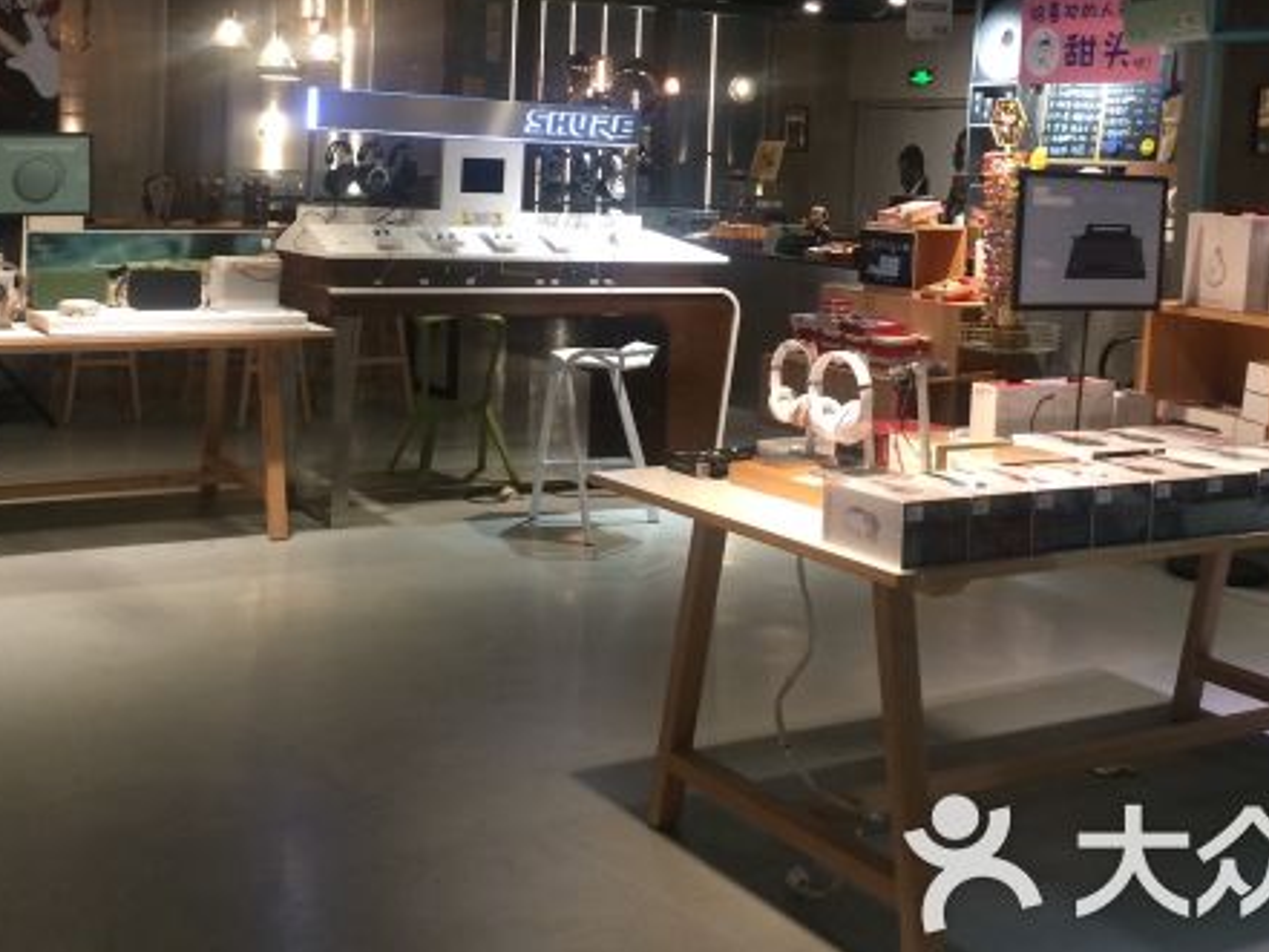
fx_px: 1687
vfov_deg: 31.1
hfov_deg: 41.2
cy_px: 257
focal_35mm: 46
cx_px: 619
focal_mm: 4.15
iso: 160
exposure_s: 1/33
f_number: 2.2
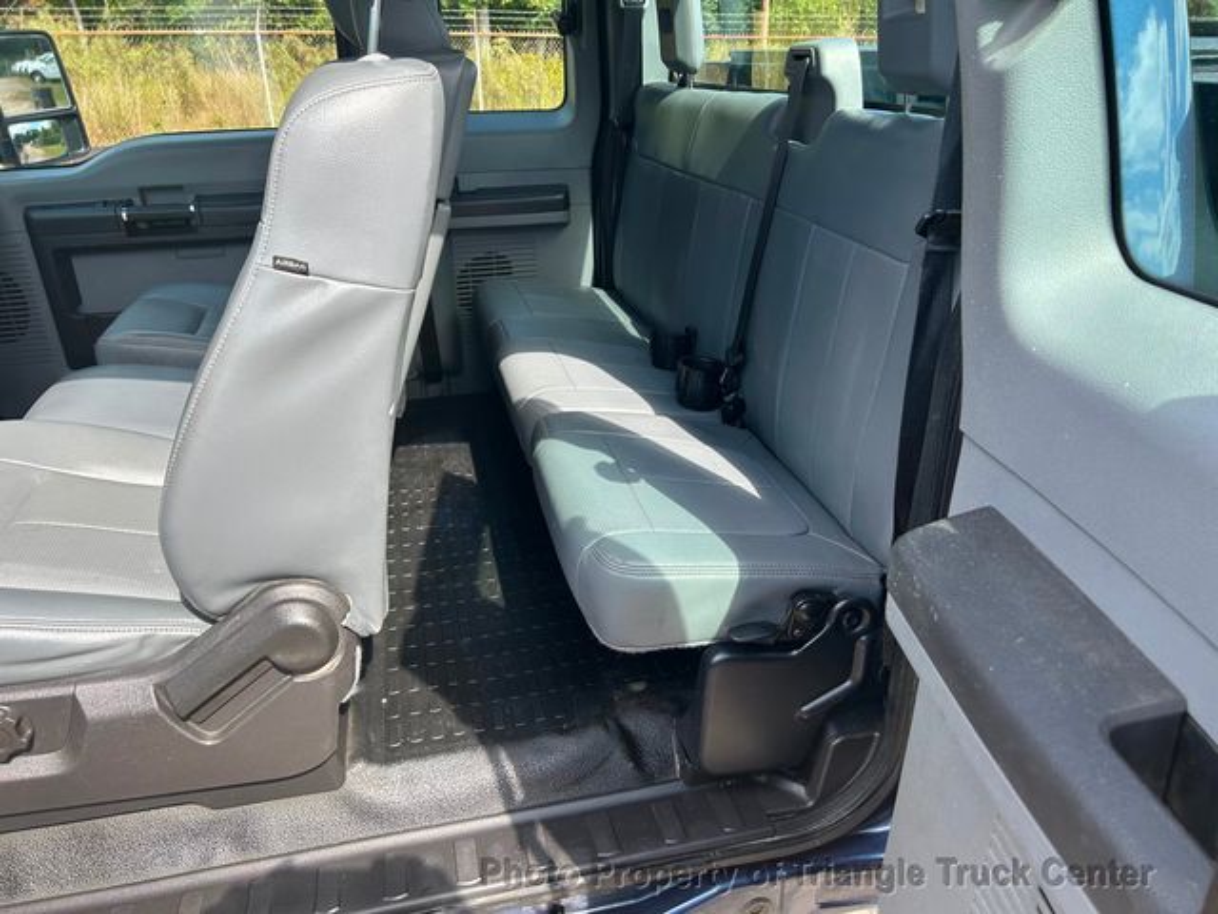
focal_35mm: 26
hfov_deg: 67.3
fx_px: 915
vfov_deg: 53.1
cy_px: 457
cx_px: 609
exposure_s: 1/521
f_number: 1.5
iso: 50
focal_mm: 5.7
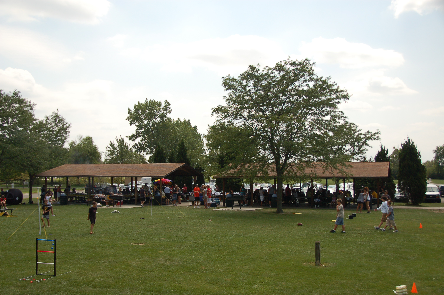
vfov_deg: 34.1
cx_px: 222
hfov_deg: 49.6
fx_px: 481
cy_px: 148
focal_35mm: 39
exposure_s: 1/800
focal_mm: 26
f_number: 4
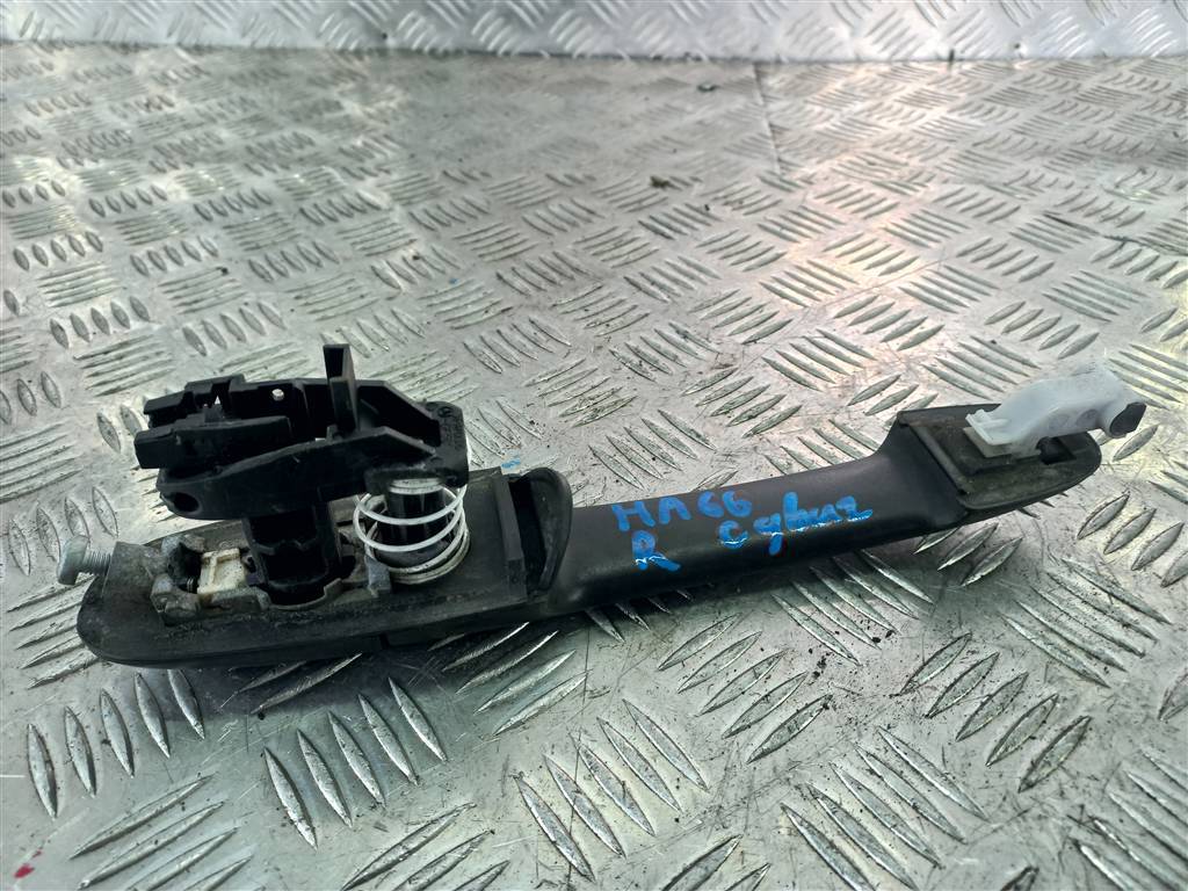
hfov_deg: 69.4
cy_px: 446
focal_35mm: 25
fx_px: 858
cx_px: 594
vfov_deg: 54.9
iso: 32
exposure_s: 1/50
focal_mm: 4.6
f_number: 1.8
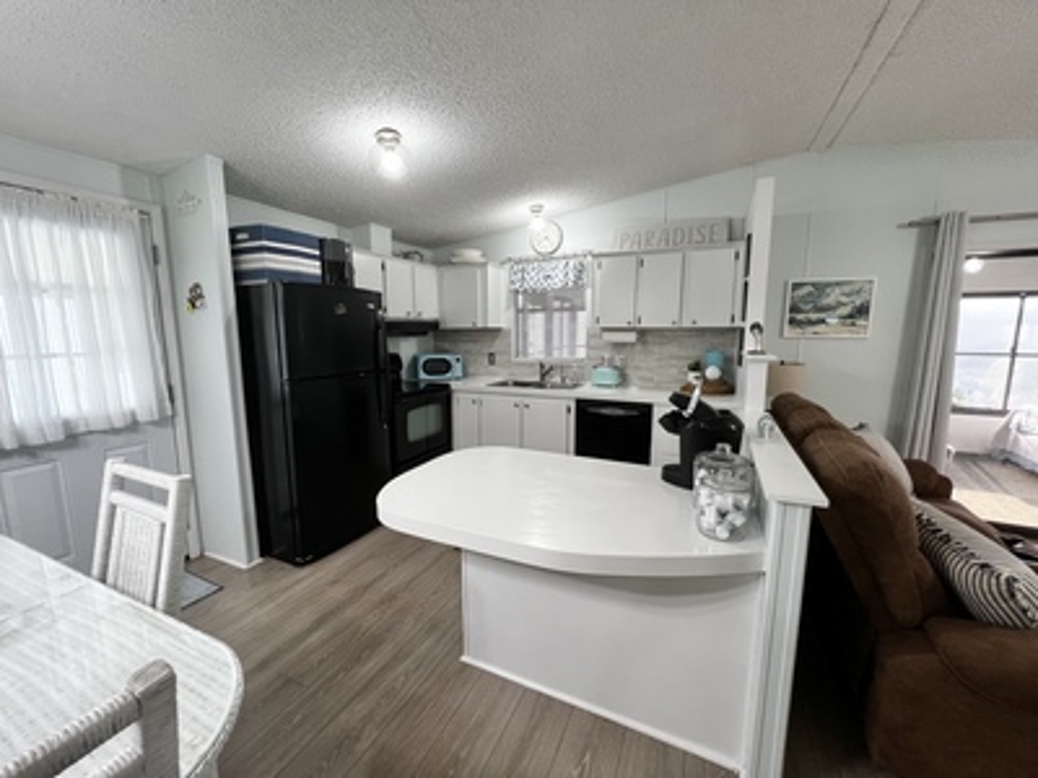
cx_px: 519
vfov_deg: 89.9
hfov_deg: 106.2
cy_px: 389
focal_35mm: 13
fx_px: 390
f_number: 1.8
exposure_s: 1/60
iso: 125
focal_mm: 1.57
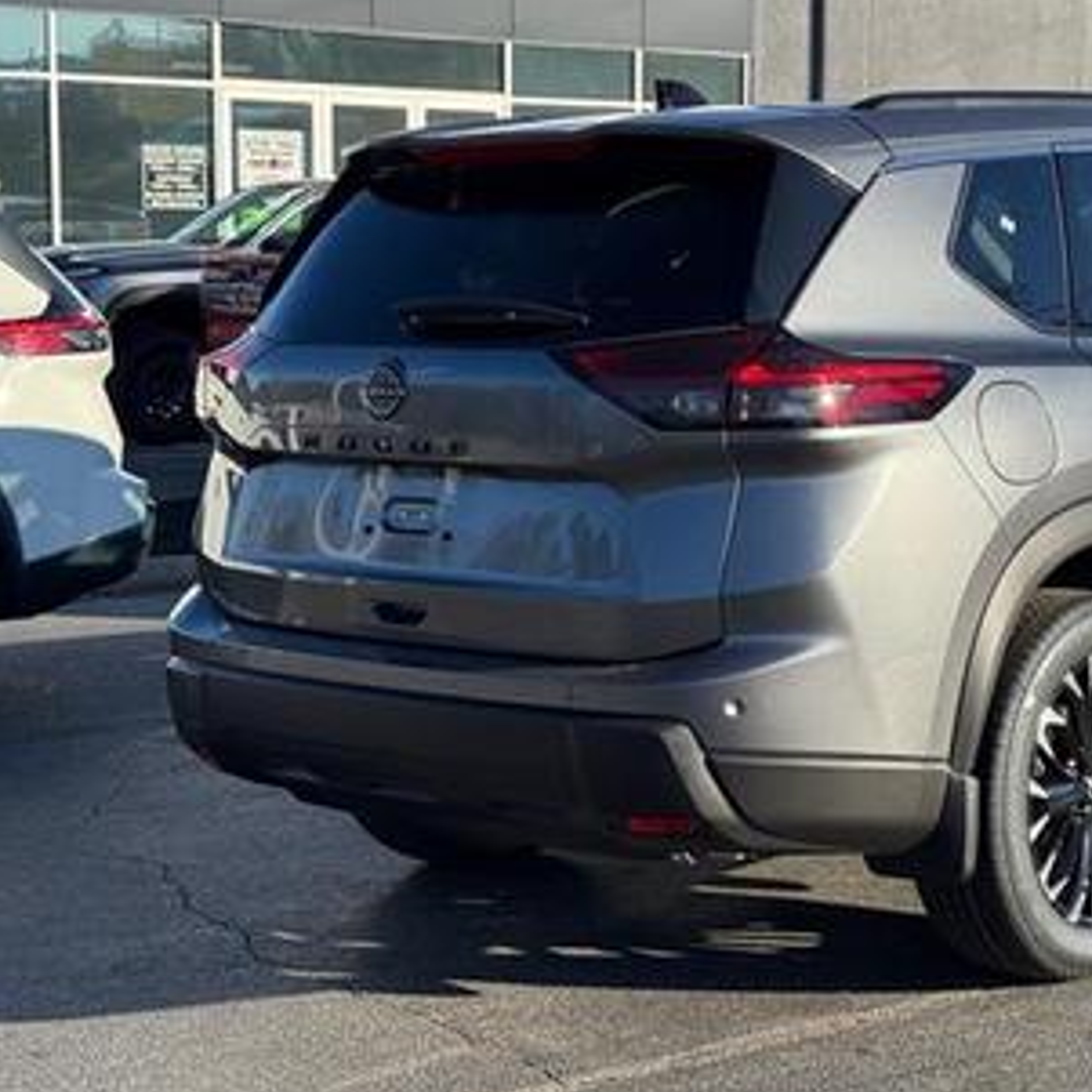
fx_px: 2534
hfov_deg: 24.0
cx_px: 849
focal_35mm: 71
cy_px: 501
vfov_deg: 24.3
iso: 64
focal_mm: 6.76
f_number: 1.78
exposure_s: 1/2252
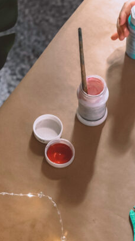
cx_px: 180
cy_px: 197
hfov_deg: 6.0
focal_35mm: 199
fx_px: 1267
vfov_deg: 10.8
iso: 320
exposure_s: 1/125
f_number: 3.2
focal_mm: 50
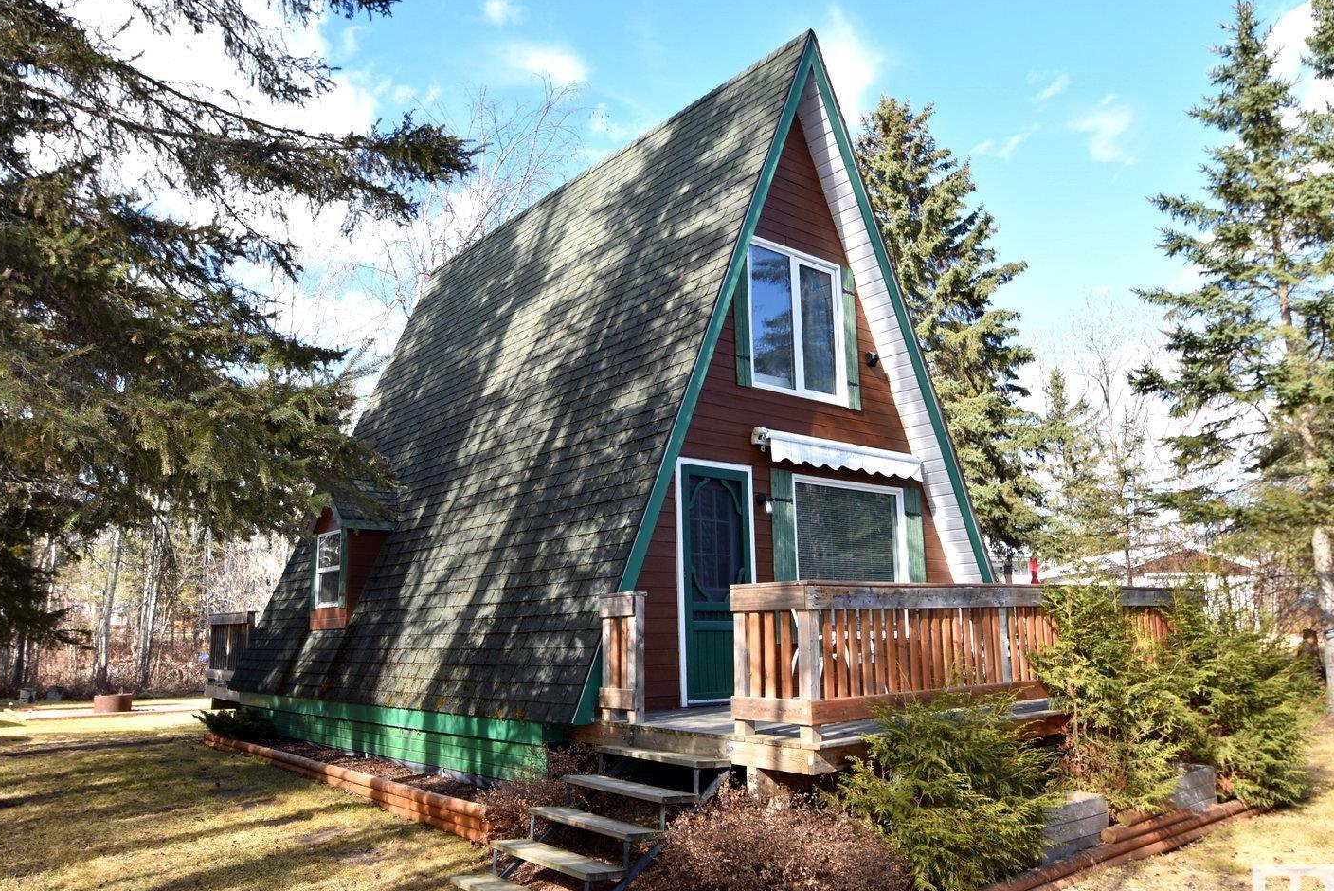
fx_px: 948
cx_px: 607
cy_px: 487
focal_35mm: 26
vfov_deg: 50.3
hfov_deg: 70.1
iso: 100
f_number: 6.3
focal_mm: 15
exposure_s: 1/160
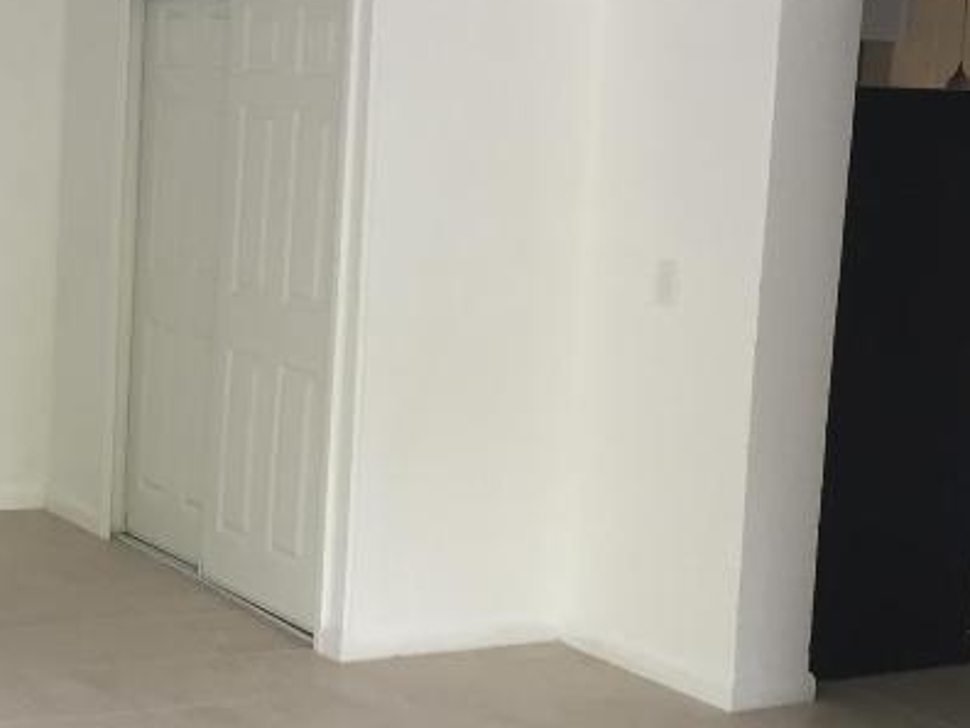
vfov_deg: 19.6
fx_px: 2102
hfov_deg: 25.0
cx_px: 56
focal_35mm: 75
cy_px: 336
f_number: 2.2
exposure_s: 1/40
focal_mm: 4.15
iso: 32
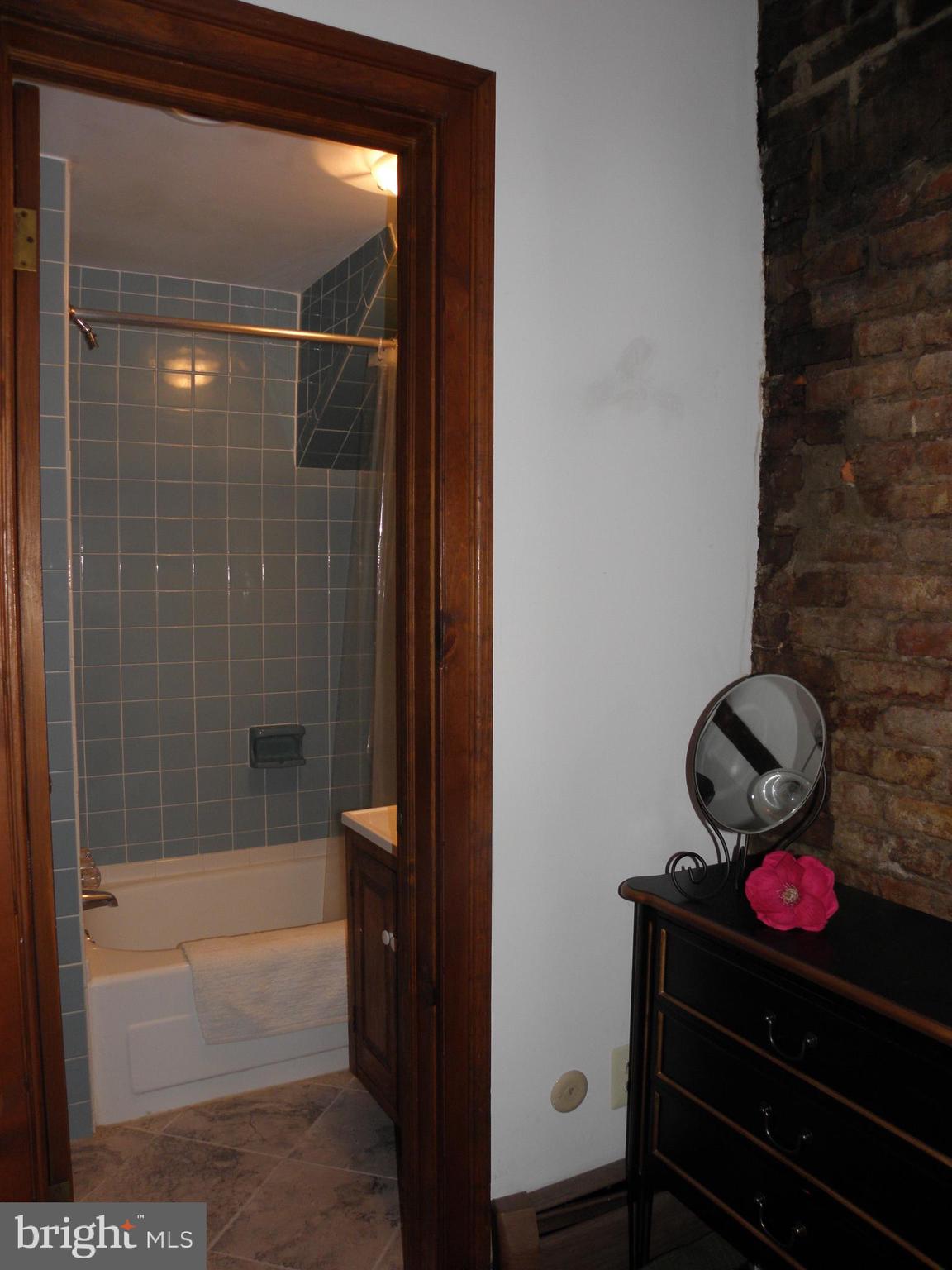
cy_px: 635
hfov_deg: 53.1
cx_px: 476
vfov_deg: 67.3
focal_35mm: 26
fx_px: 953
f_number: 2.8
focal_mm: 4.6
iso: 100
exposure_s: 1/30
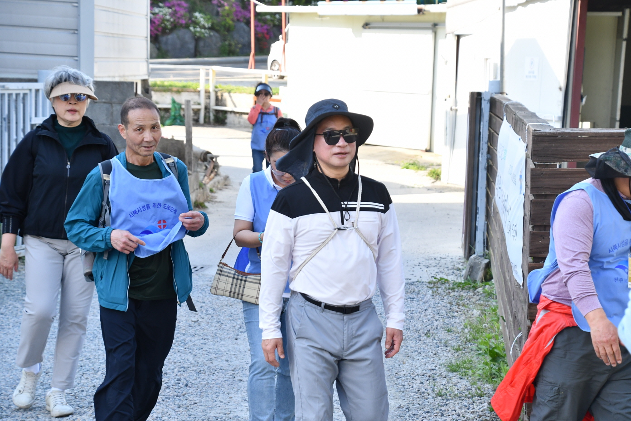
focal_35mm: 105
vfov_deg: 13.0
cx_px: 316
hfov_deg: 19.5
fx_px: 1840
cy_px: 210
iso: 800
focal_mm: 70
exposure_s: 1/500
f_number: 7.1
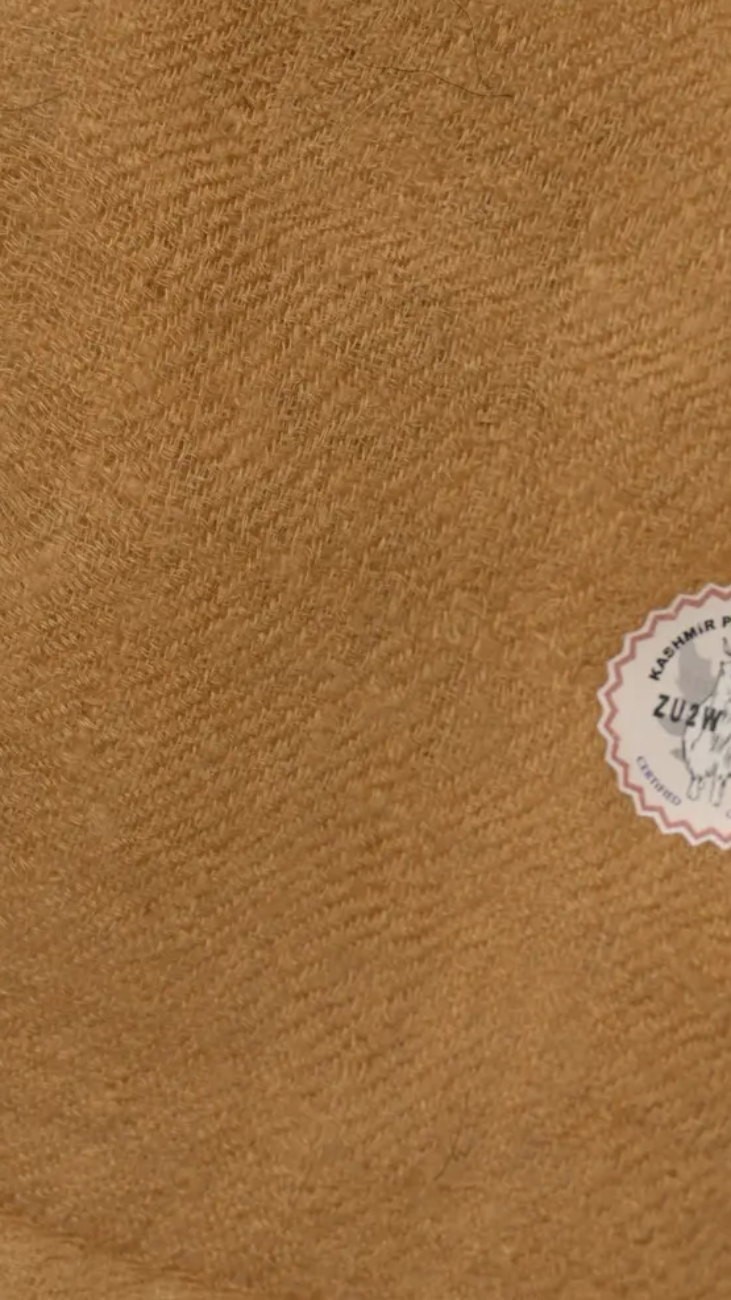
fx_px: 6997
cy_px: 198
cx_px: 585
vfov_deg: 10.6
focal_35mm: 203
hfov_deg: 6.0
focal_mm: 75
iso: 125
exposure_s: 1/200
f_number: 6.3
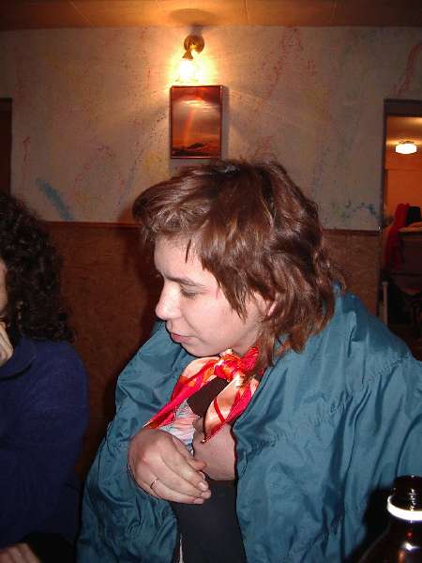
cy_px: 282
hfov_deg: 37.7
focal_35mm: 38
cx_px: 211
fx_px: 618
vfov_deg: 49.0
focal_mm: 5.8
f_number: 2.6
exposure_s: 1/60
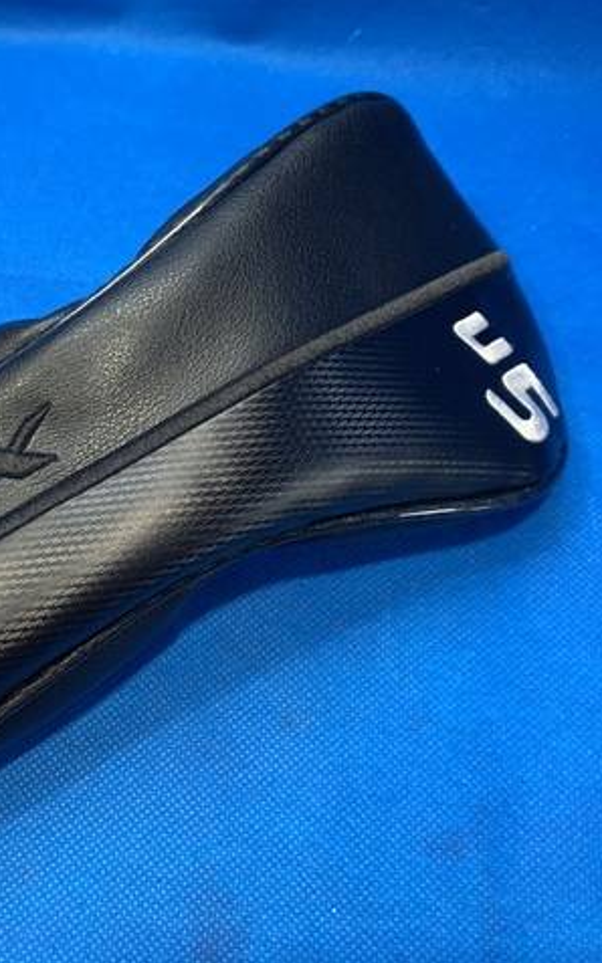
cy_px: 480
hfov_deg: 33.4
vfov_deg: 52.8
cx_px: 119
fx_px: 972
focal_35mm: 37
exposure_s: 1/60
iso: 160
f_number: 1.8
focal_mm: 4.25
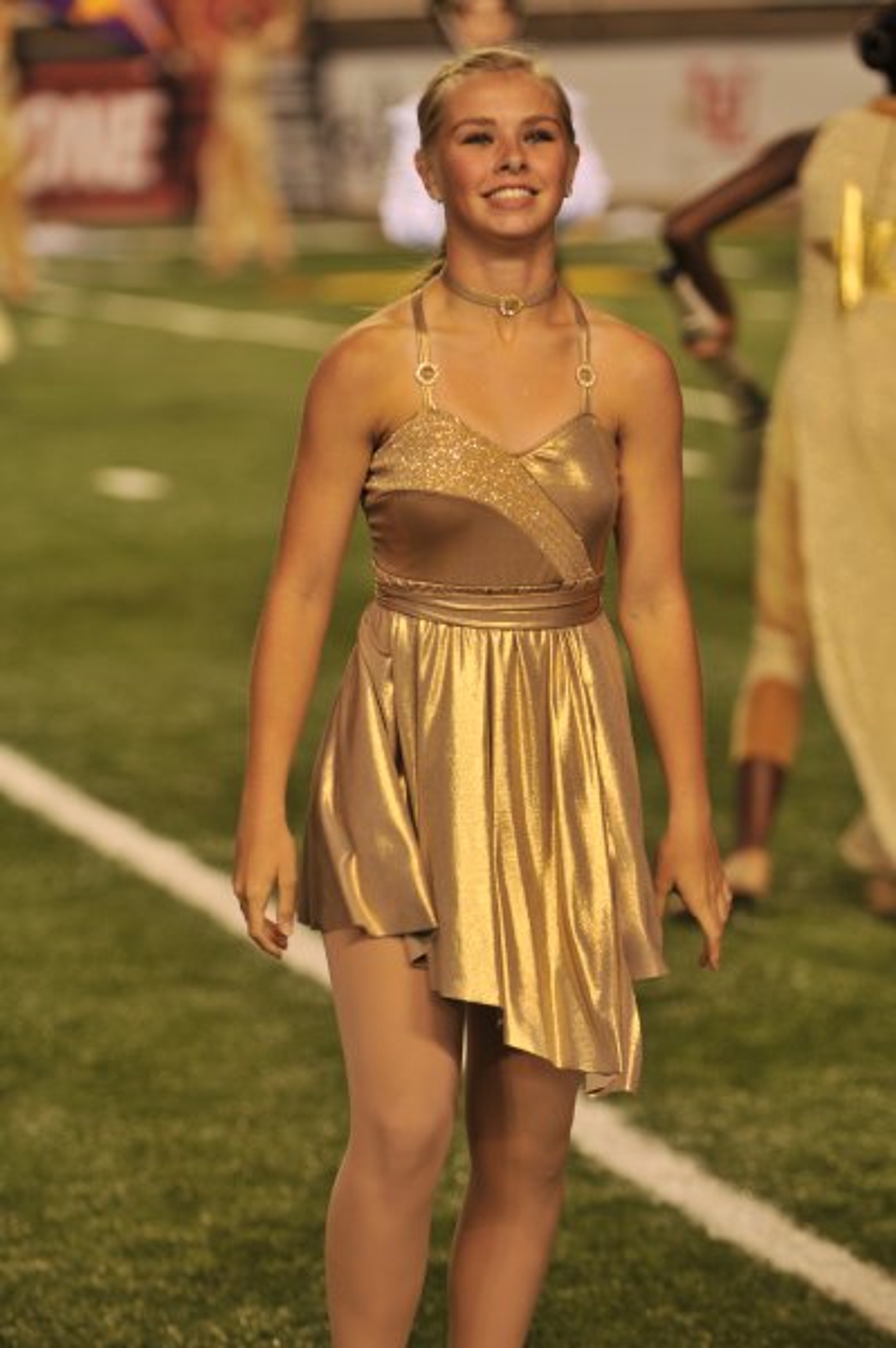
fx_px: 7292
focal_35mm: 195
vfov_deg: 10.6
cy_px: 674
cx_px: 448
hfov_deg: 7.0
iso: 200
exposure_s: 1/100
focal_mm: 130
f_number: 2.8
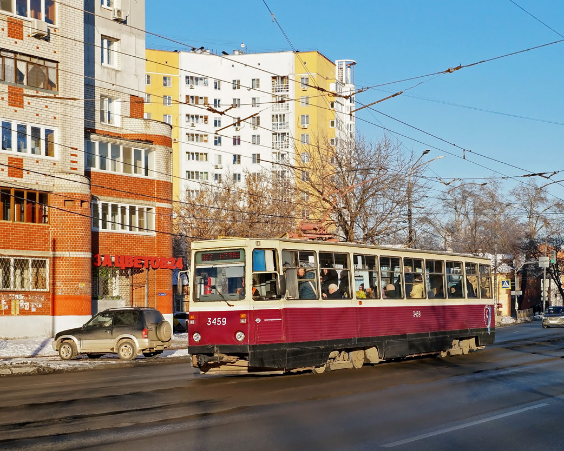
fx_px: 994
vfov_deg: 25.6
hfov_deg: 31.6
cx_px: 325
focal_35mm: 60
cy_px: 227
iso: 400
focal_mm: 35
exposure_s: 1/1600
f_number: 7.1
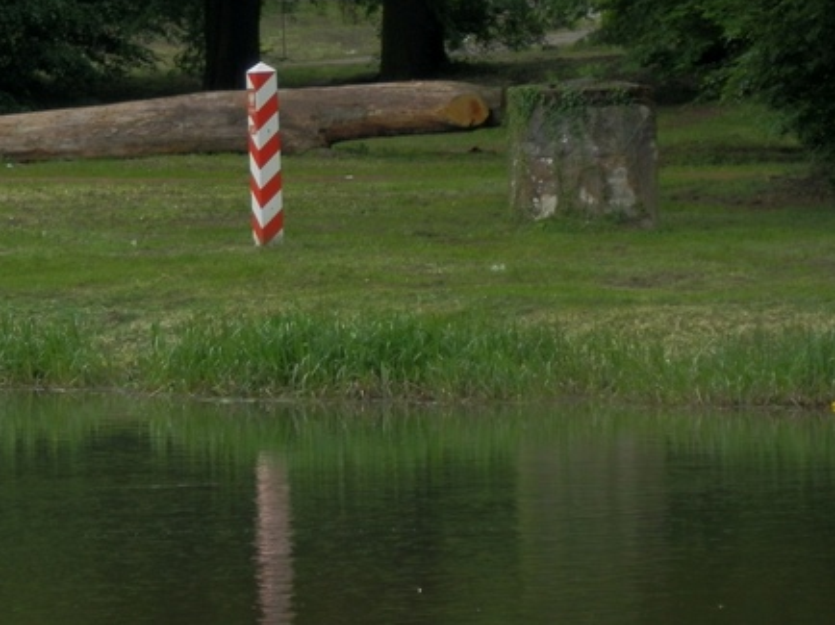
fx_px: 13163
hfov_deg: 3.6
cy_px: 175
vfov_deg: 2.7
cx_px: 200
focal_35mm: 546
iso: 200
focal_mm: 52.5
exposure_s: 1/320
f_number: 5.9
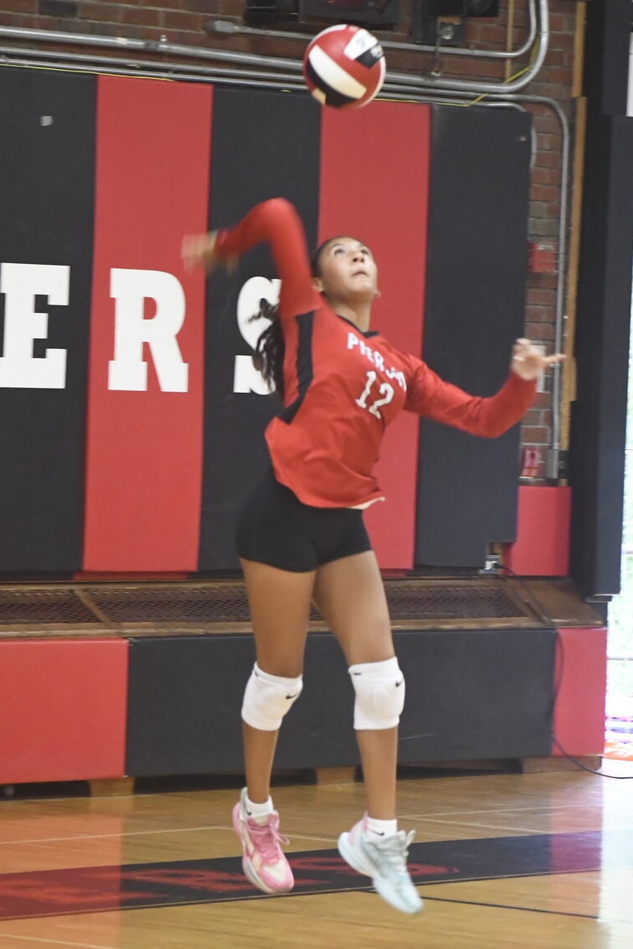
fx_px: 5433
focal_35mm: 206
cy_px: 524
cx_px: 365
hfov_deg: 6.7
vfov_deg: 10.0
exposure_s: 1/160
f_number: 4.8
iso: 8000
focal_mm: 105
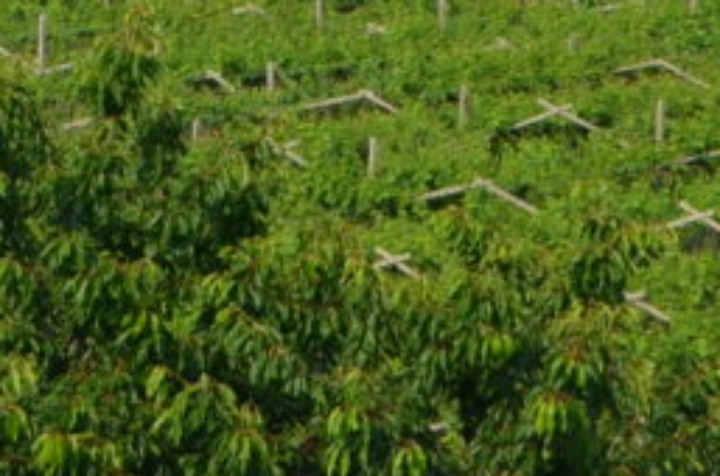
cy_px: -403
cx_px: 213
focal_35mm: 215
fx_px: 4289
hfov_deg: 9.6
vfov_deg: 6.2
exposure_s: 1/250
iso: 100
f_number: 8
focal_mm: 36
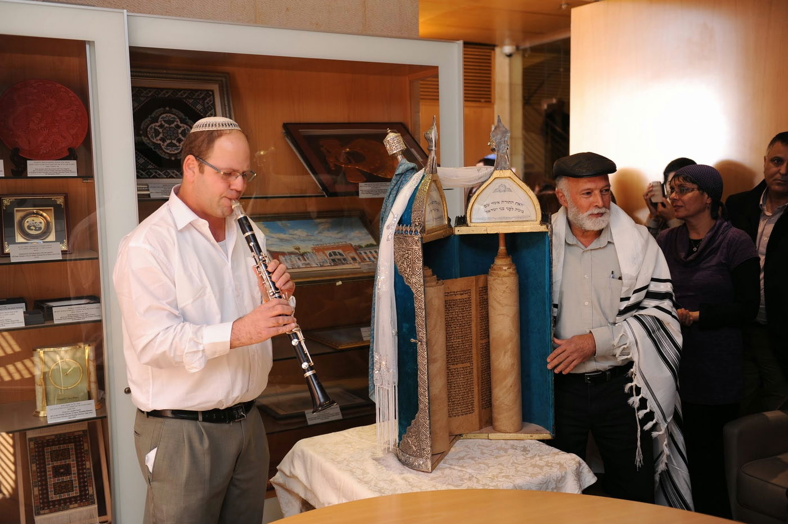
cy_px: 262
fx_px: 831
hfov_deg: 50.7
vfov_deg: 35.0
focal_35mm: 38
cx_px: 394
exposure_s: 1/125
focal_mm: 38
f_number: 2.8
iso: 640
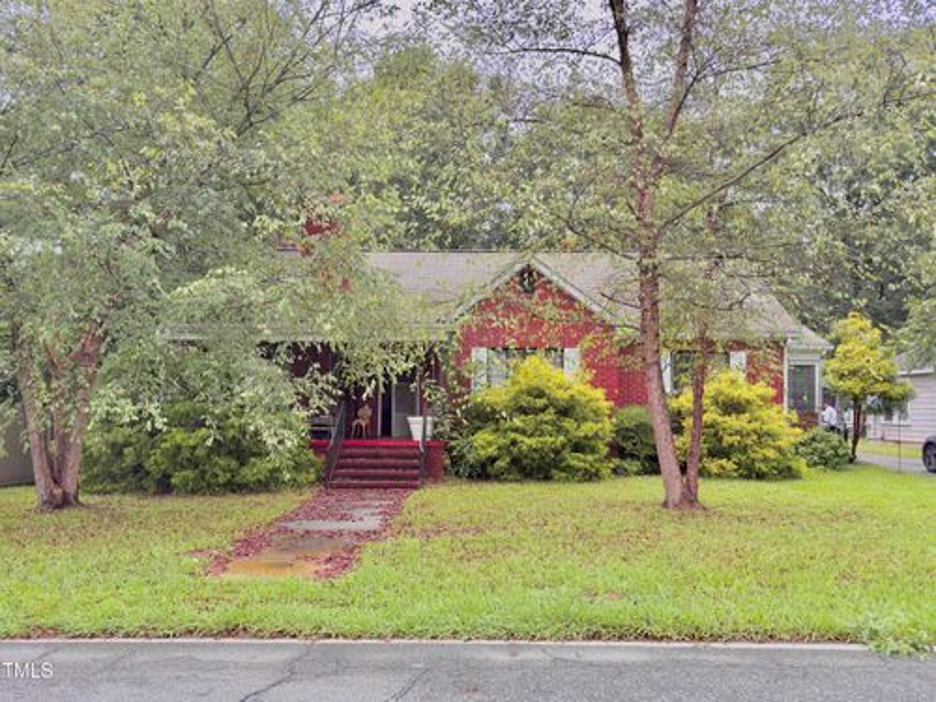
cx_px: 468
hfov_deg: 71.6
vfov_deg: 56.8
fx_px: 649
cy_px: 351
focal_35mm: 24
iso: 100
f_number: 1.78
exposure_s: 1/661
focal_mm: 6.76
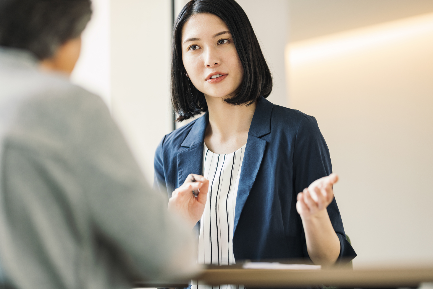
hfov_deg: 19.5
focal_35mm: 105
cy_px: 144
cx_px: 216
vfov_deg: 13.0
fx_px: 1263
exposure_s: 1/200
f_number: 1.8
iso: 320
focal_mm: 105
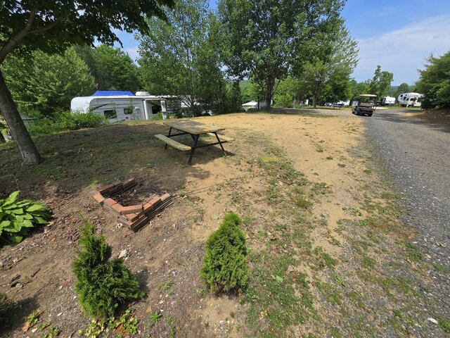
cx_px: 225
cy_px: 169
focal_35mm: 13
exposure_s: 1/1751
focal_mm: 2.2
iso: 50
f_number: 2.2
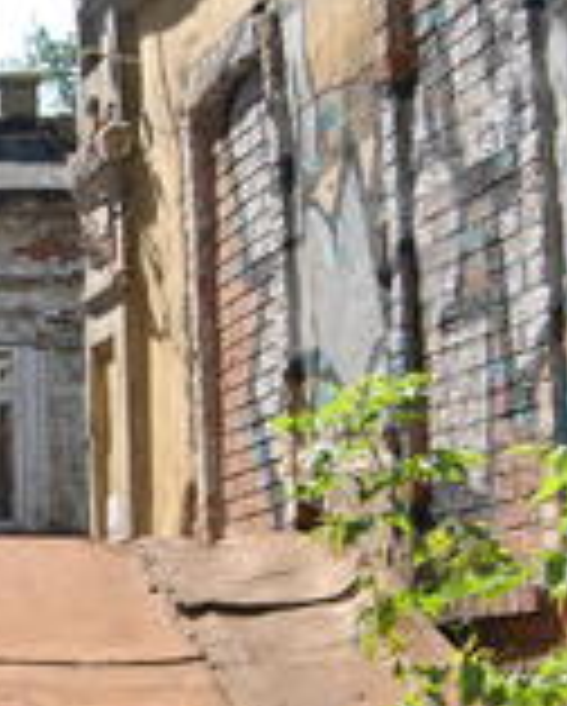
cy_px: 553
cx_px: -612
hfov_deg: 9.6
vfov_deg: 12.9
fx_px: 3119
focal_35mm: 149
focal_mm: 26
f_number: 6.3
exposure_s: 1/160
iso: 100
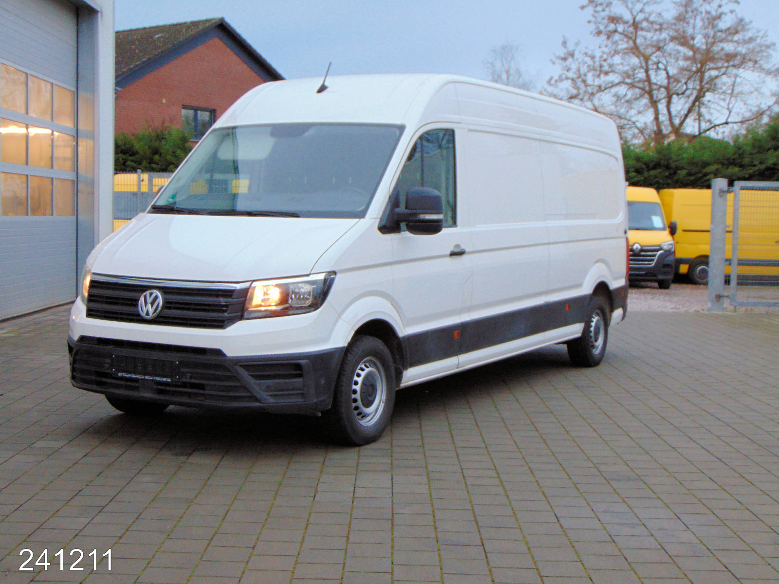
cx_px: 390
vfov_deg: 29.1
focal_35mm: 50
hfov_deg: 38.2
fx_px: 1125
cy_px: 292
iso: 400
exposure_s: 1/30
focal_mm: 9
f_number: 3.5
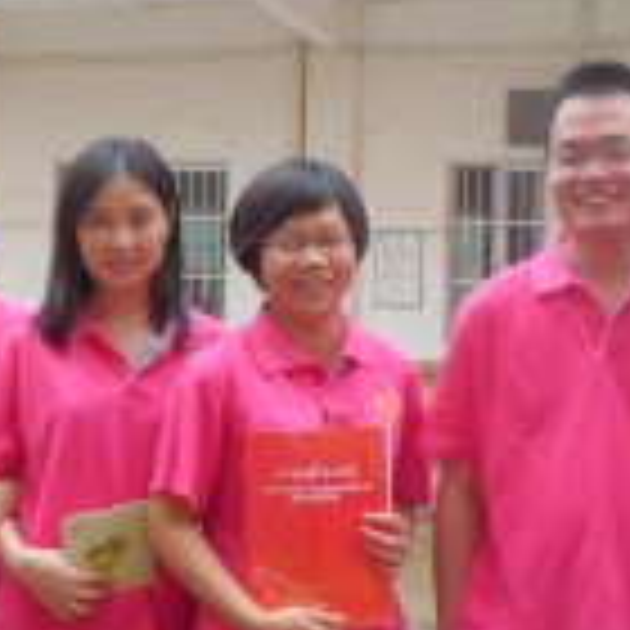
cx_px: 256
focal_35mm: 91
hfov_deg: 19.1
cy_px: 270
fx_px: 1874
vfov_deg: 19.1
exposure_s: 1/125
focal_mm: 6.4
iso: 100
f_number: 3.1
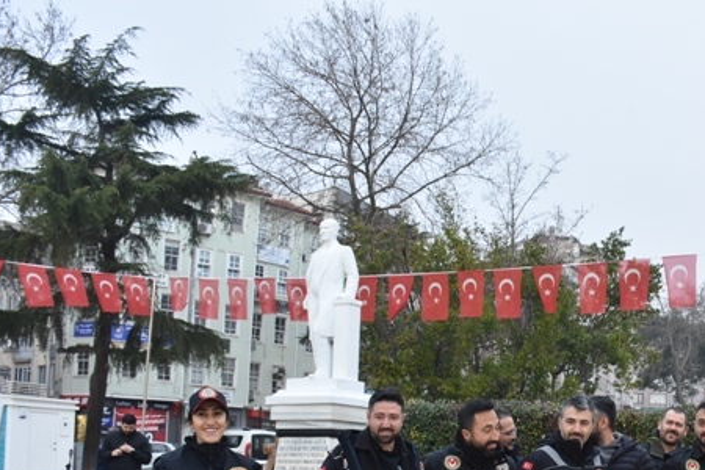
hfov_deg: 38.7
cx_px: 613
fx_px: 940
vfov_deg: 27.3
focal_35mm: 48
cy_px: 405
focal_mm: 18
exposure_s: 1/250
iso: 800
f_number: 8
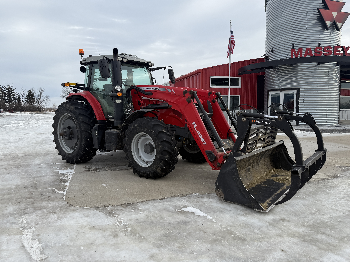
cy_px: 126
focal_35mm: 25
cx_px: 178
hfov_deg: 69.4
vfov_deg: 54.9
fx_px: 253
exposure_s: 1/2110
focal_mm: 6.76
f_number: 1.78
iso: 80
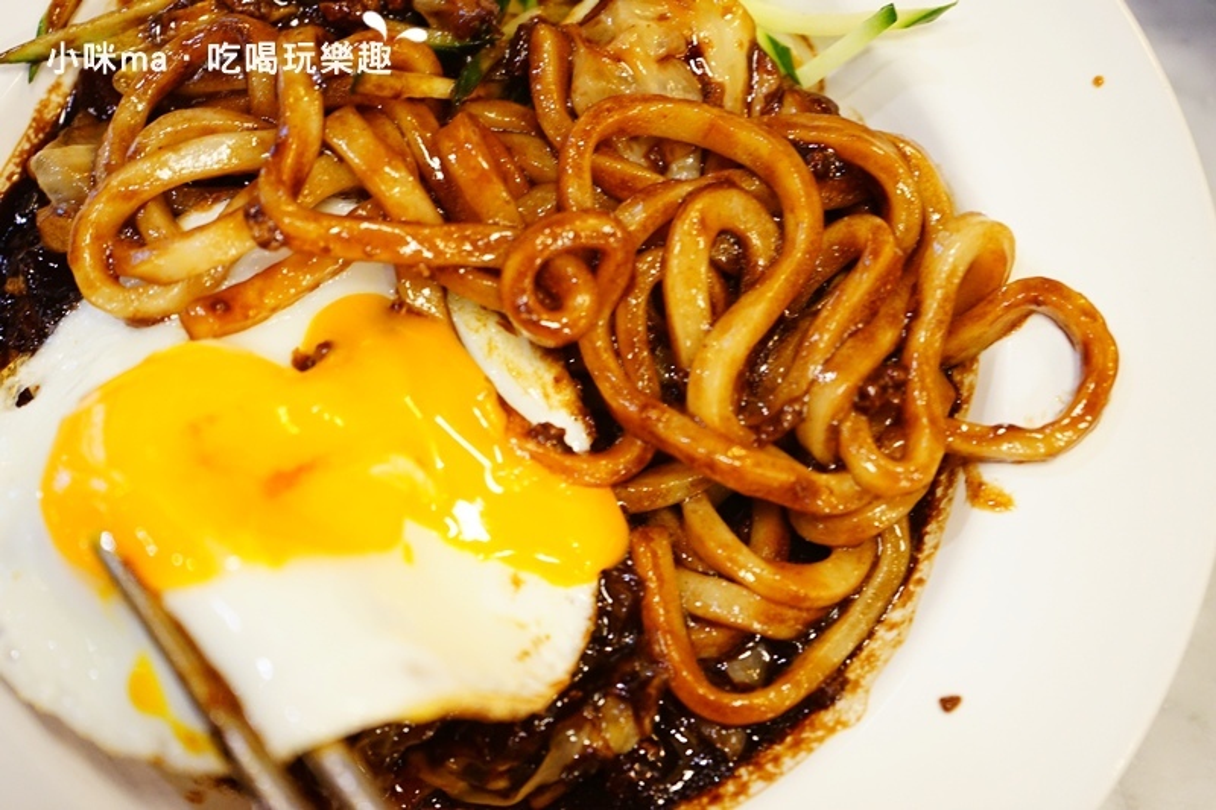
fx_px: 1925
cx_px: 608
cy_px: 405
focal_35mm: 57
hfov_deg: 35.1
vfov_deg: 23.8
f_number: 5
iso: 4000
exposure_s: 1/60
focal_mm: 57
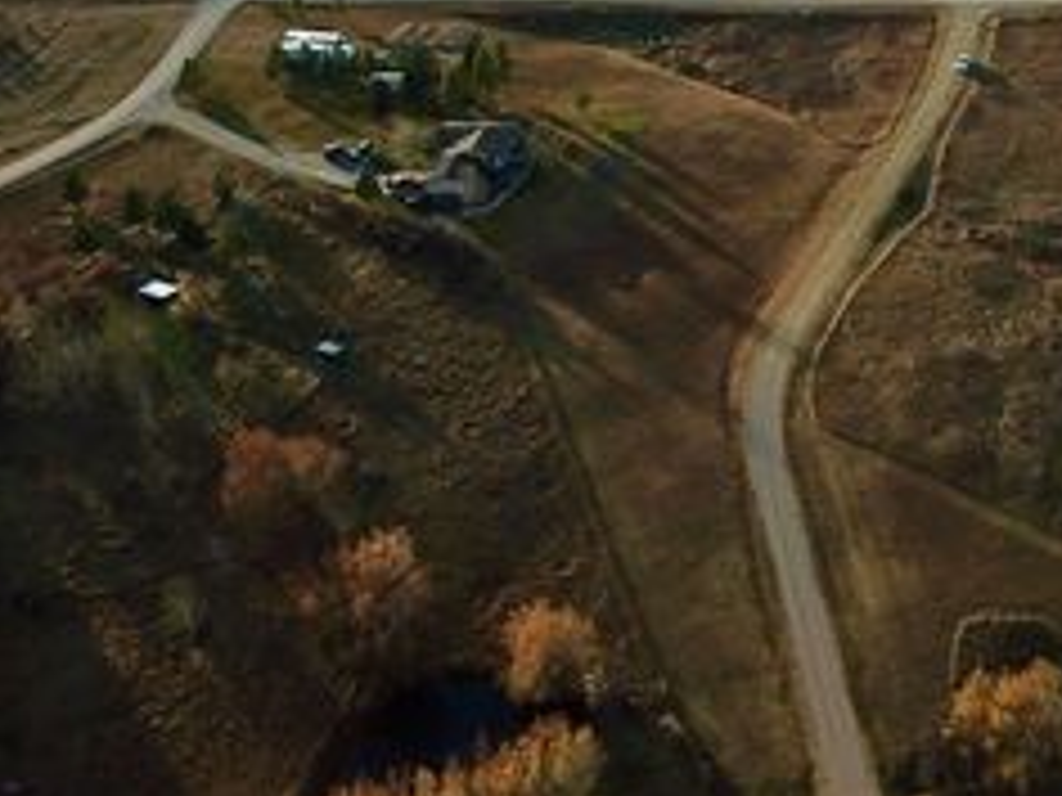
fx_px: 1687
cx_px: 832
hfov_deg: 34.0
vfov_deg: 25.1
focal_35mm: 55
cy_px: -34
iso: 100
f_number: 2.2
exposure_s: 1/1250
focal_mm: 4.73
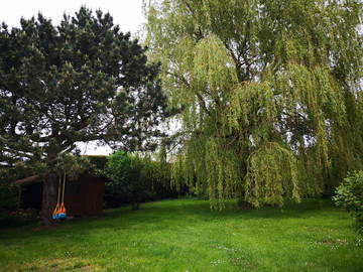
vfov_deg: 51.4
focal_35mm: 27
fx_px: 283
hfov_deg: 65.3
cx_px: 182
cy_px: 136
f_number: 1.6
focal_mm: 3.95
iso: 125
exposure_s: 1/900
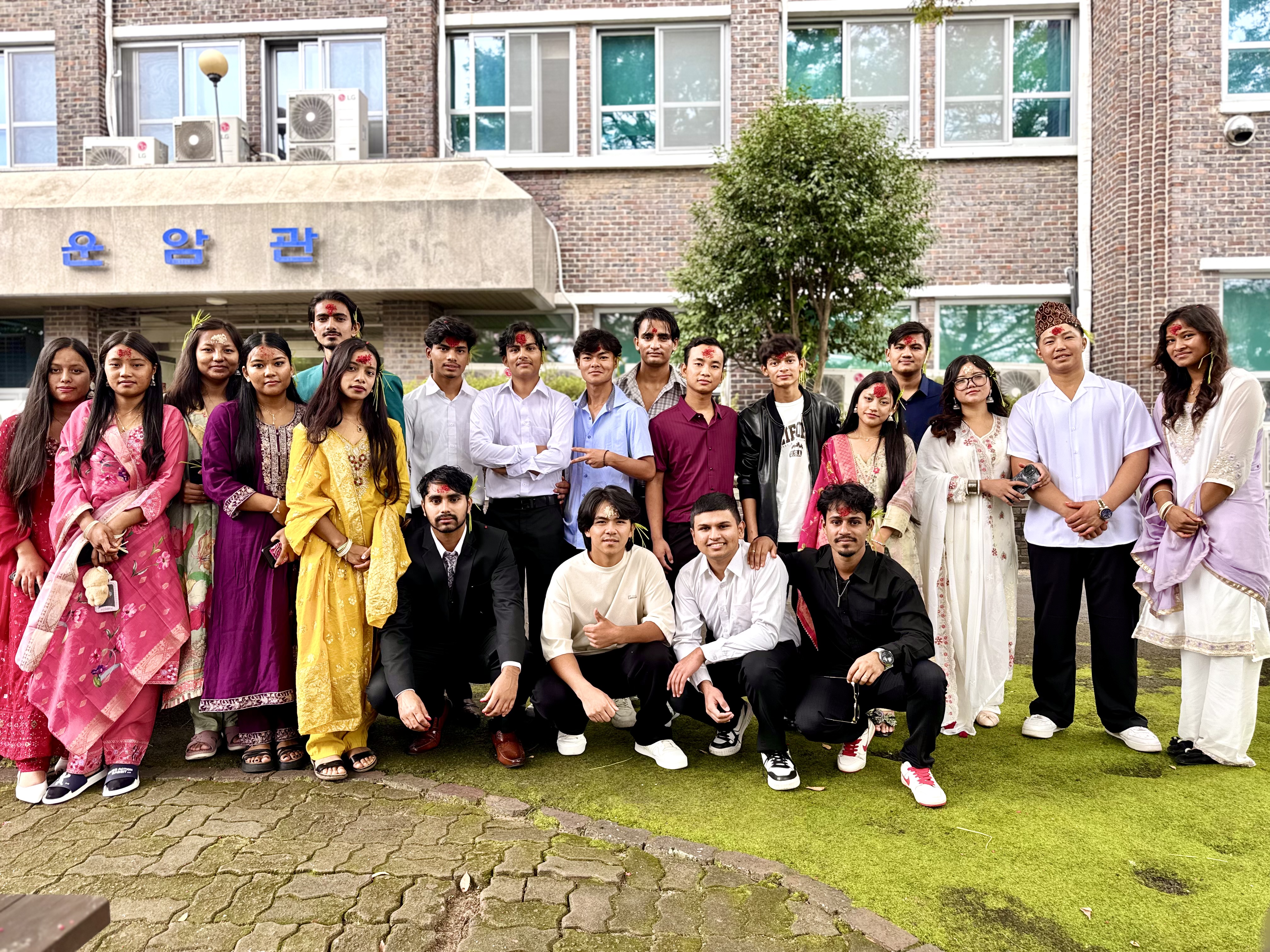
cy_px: 476
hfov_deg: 71.6
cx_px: 635
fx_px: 881
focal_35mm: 24
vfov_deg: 56.8
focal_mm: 6.76
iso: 64
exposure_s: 1/171
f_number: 1.78
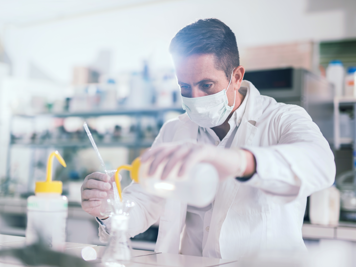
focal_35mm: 55
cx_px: 164
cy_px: 132
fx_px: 566
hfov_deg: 34.9
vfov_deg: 26.6
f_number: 1.4
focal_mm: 50
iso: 64
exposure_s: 1/100
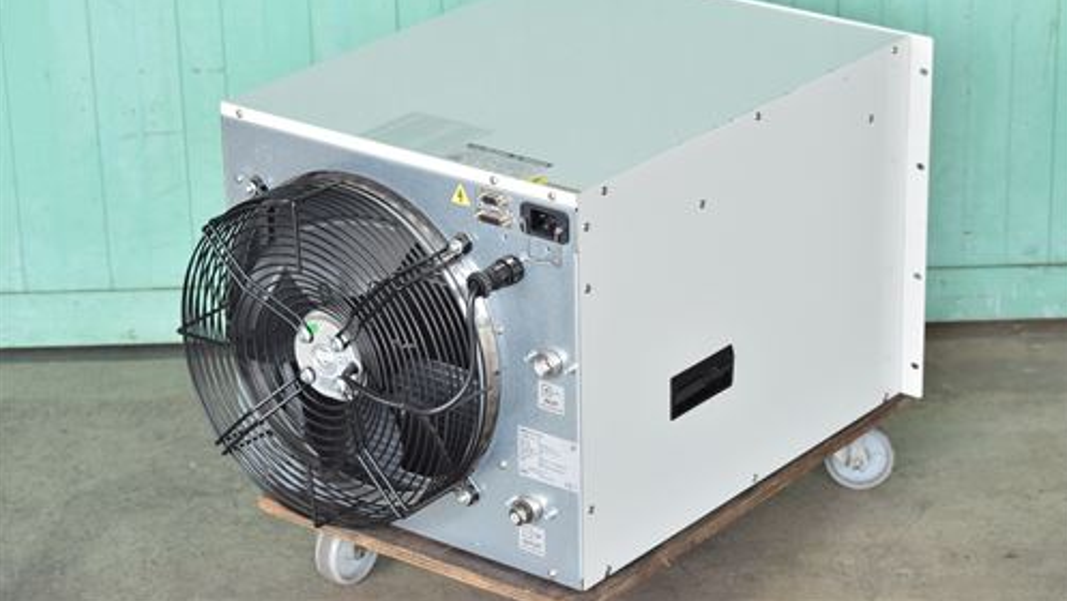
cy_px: 247
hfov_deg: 21.8
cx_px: 535
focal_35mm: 98
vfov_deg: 12.4
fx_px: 2774
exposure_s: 1/320
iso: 1250
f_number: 6.3
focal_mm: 62
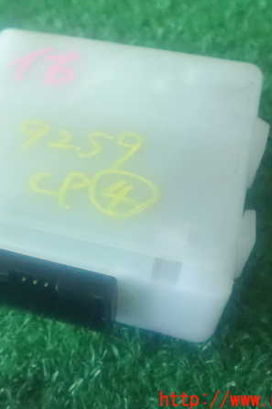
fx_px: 476
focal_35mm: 42
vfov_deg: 46.4
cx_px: 92
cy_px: 205
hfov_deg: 31.6
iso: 1600
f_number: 2.3
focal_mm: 5.5
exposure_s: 1/20
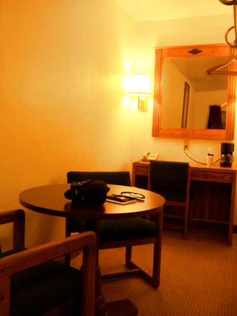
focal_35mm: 33
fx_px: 301
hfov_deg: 42.9
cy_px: 158
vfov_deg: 55.4
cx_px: 118
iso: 80
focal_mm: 5.5
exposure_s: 1/8
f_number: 3.4
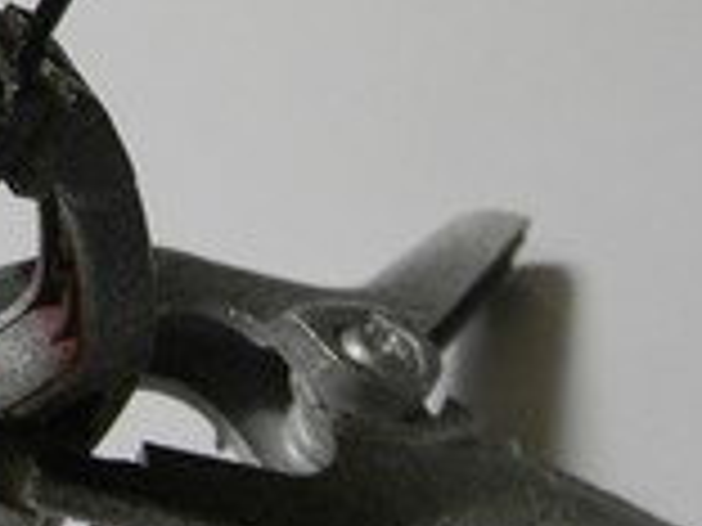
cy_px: 67
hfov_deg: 16.8
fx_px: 2373
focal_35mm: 117
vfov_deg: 12.6
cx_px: 315
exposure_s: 1/29.3
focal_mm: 5
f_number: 3.5
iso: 85
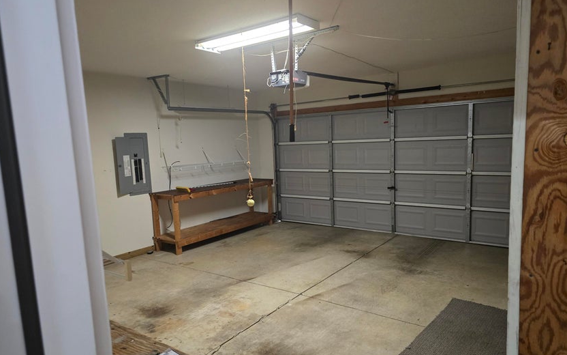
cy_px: 194
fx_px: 386
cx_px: 287
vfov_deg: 49.2
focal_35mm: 25
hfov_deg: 72.5
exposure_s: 1/60
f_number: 1.7
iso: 1000
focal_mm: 6.3
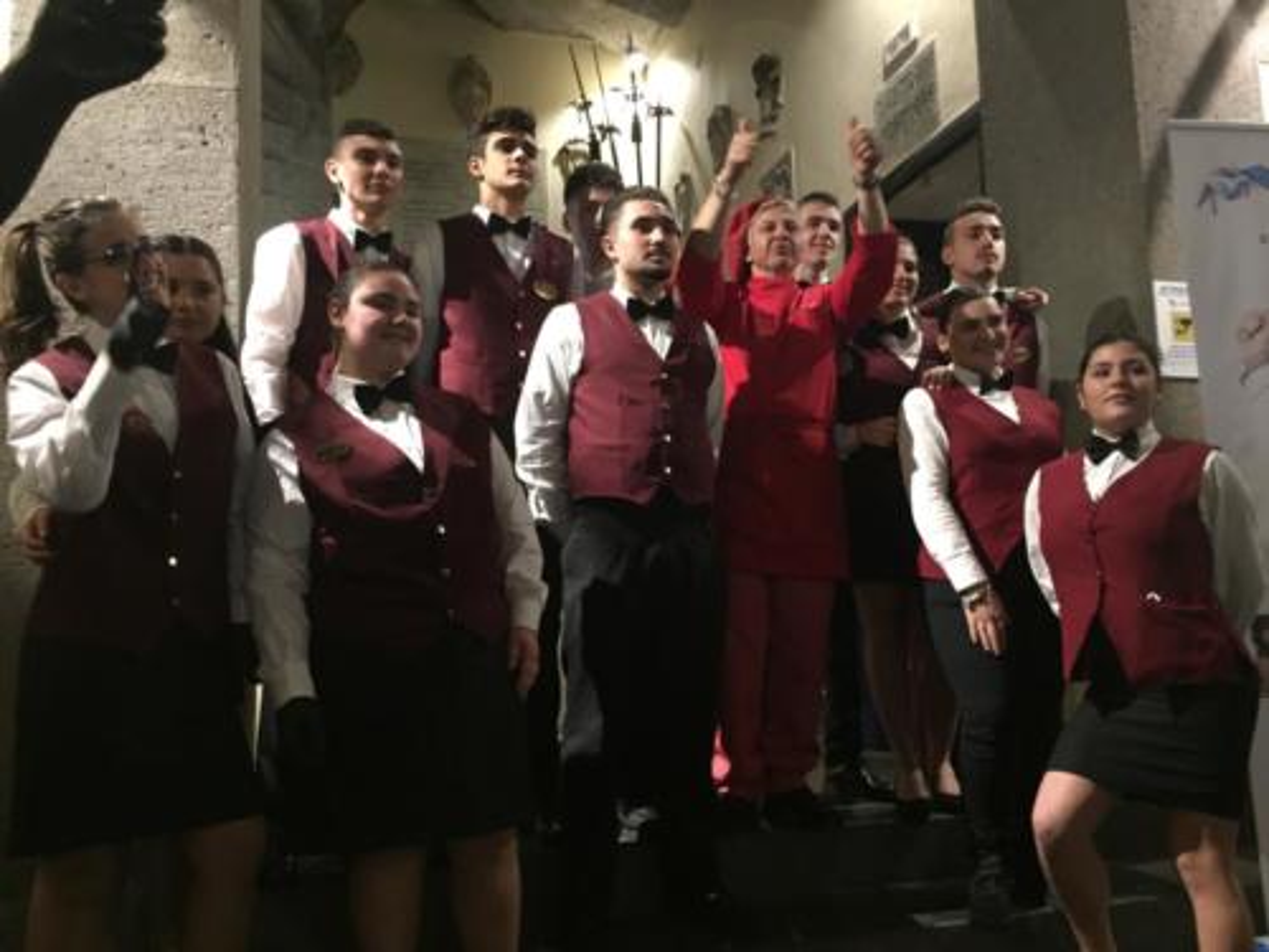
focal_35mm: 29
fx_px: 1063
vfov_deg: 48.2
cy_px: 476
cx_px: 634
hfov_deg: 61.7
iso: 500
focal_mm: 4.15
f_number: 2.2
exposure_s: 1/17
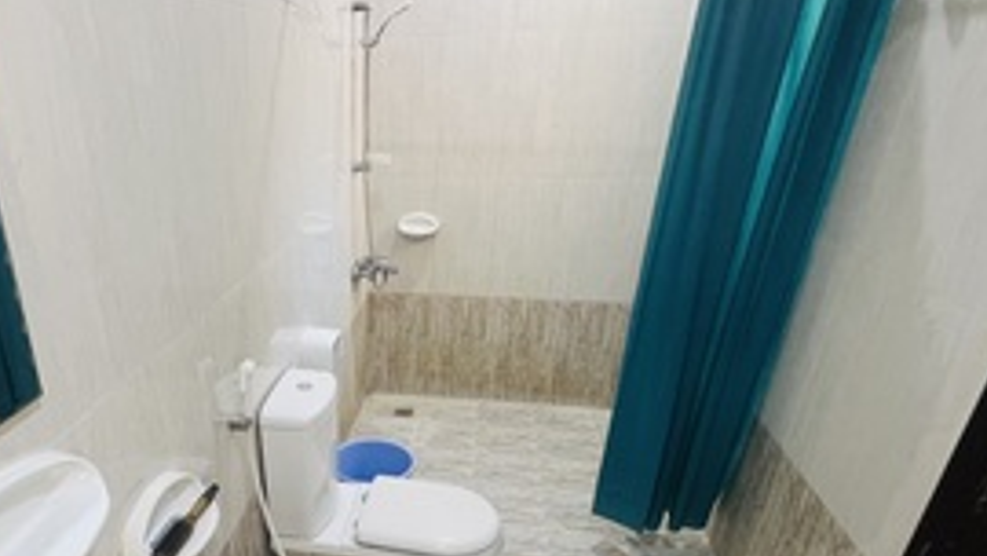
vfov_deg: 45.6
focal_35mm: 24
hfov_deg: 73.7
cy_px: 433
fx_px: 628
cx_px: 320
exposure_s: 1/50
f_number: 1.8
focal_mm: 1.57
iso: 200
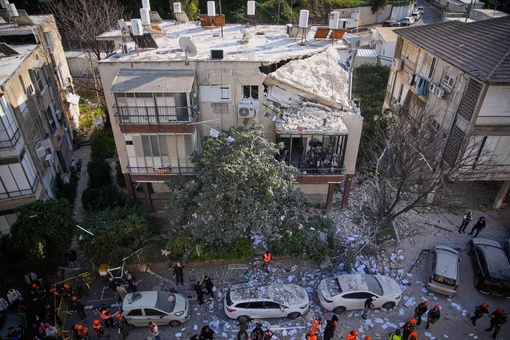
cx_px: 255
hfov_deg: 73.7
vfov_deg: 53.1
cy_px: 170
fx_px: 340
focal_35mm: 24
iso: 250
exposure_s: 1/2500
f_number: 2.8
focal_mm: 24
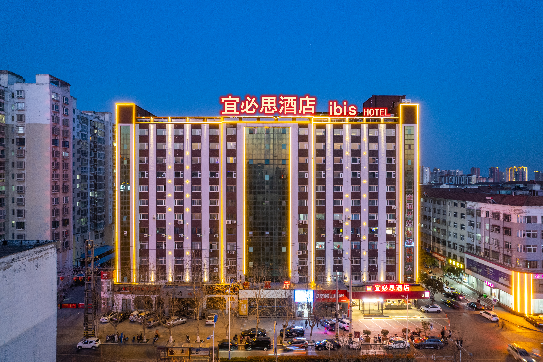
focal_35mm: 22
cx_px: 272
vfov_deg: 57.2
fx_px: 332
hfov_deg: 78.6
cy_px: 181
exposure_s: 1/2.5
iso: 100
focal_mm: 8.38
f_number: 2.8
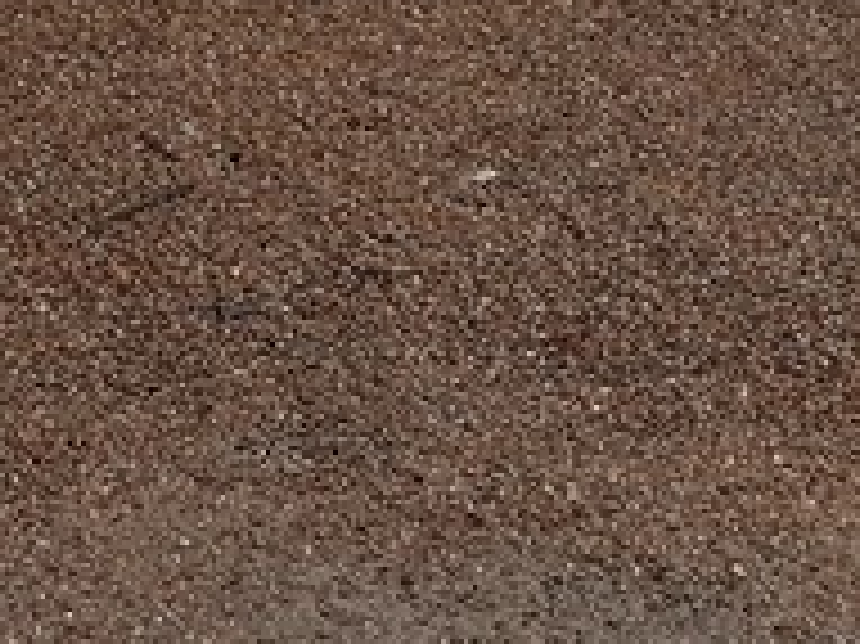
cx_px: -252
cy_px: -689
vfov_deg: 11.9
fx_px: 2706
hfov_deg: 17.0
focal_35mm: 109
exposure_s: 1/196
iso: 40
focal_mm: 4.2
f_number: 1.7
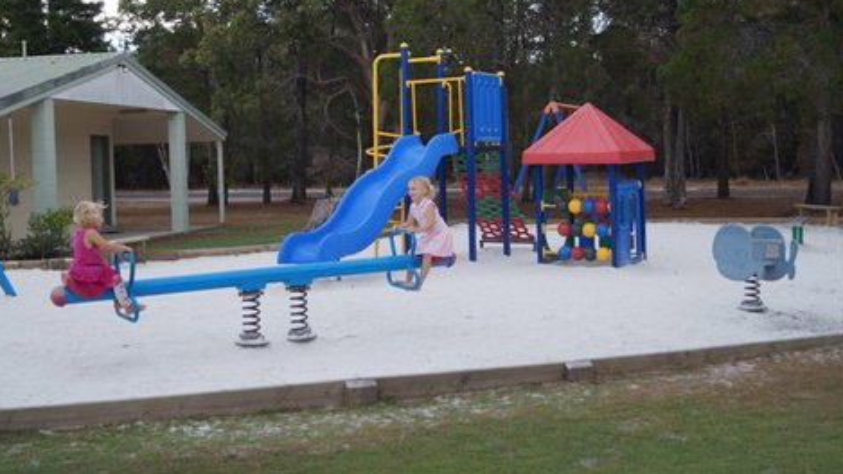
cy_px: 193
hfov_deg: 45.5
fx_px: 1006
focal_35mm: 45
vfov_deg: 26.5
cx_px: 413
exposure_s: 1/160
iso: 500
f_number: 4.5
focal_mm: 28
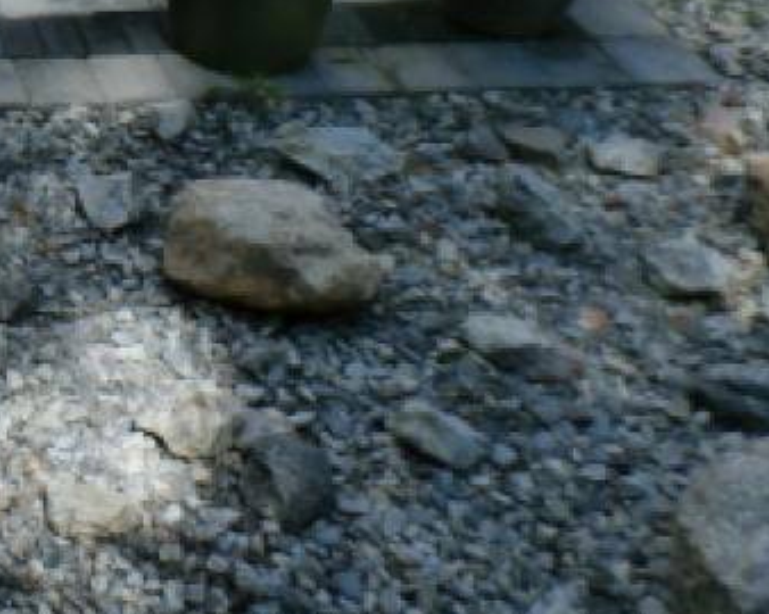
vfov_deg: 19.0
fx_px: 1683
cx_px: -387
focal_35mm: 74
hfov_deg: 21.5
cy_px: -206
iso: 100
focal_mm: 4.5
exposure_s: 1/1000
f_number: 3
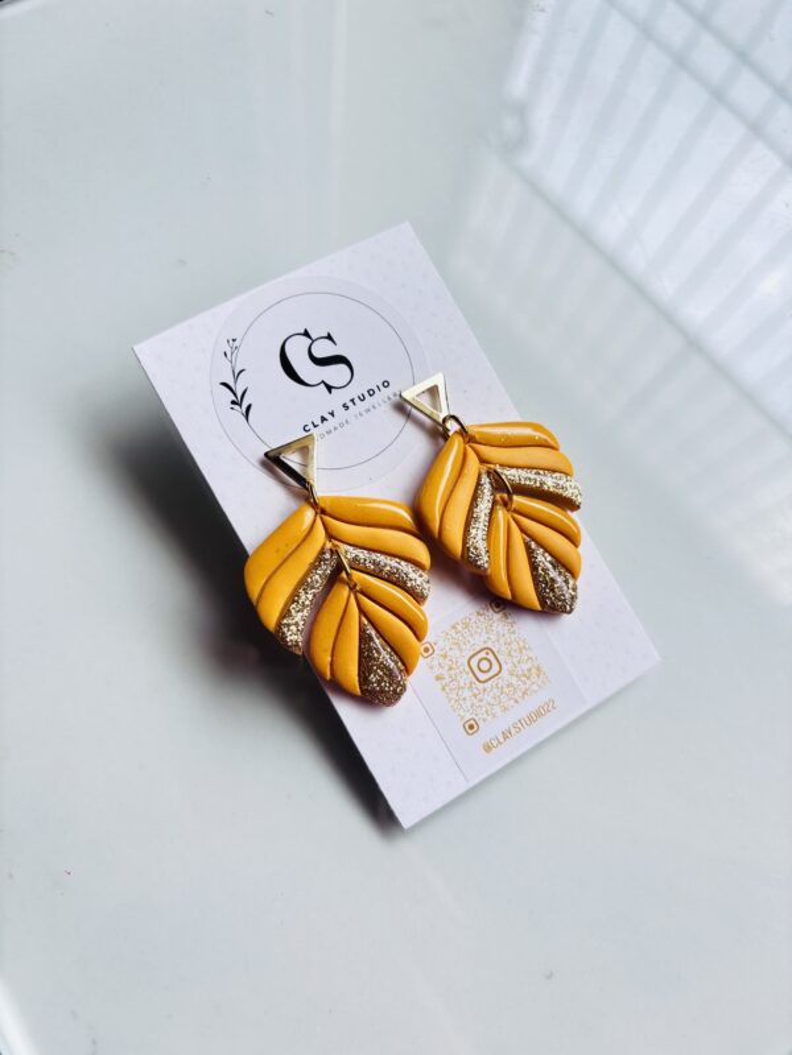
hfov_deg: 53.1
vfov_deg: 67.3
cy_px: 528
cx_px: 396
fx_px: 793
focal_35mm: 26
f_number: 1.6
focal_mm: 5.96
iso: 50
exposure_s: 1/347
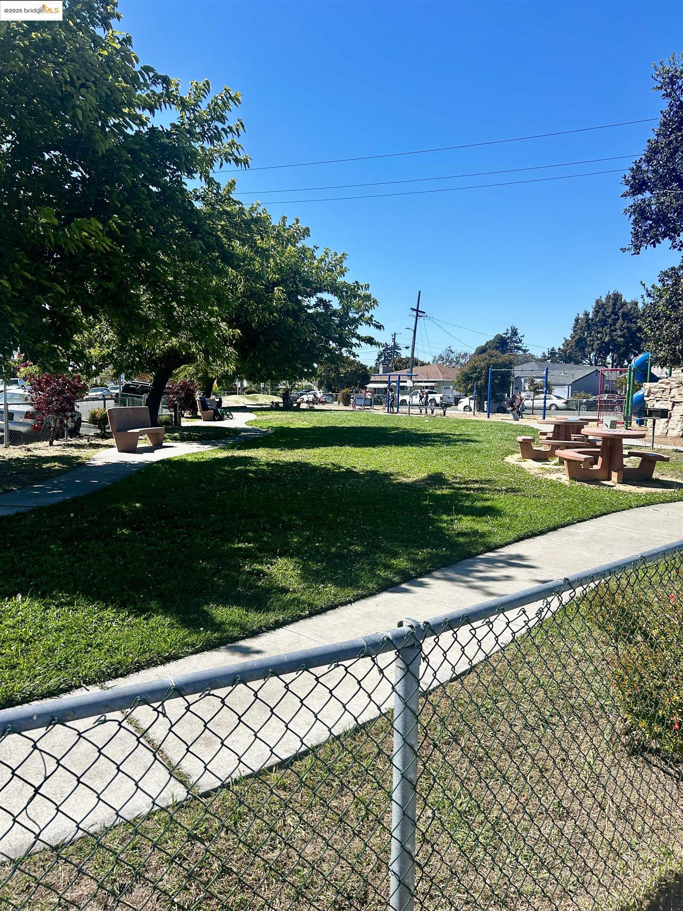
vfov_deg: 67.3
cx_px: 342
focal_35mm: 26
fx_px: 684
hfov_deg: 53.1
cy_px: 456
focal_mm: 5.7
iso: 50
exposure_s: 1/3257
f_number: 1.5
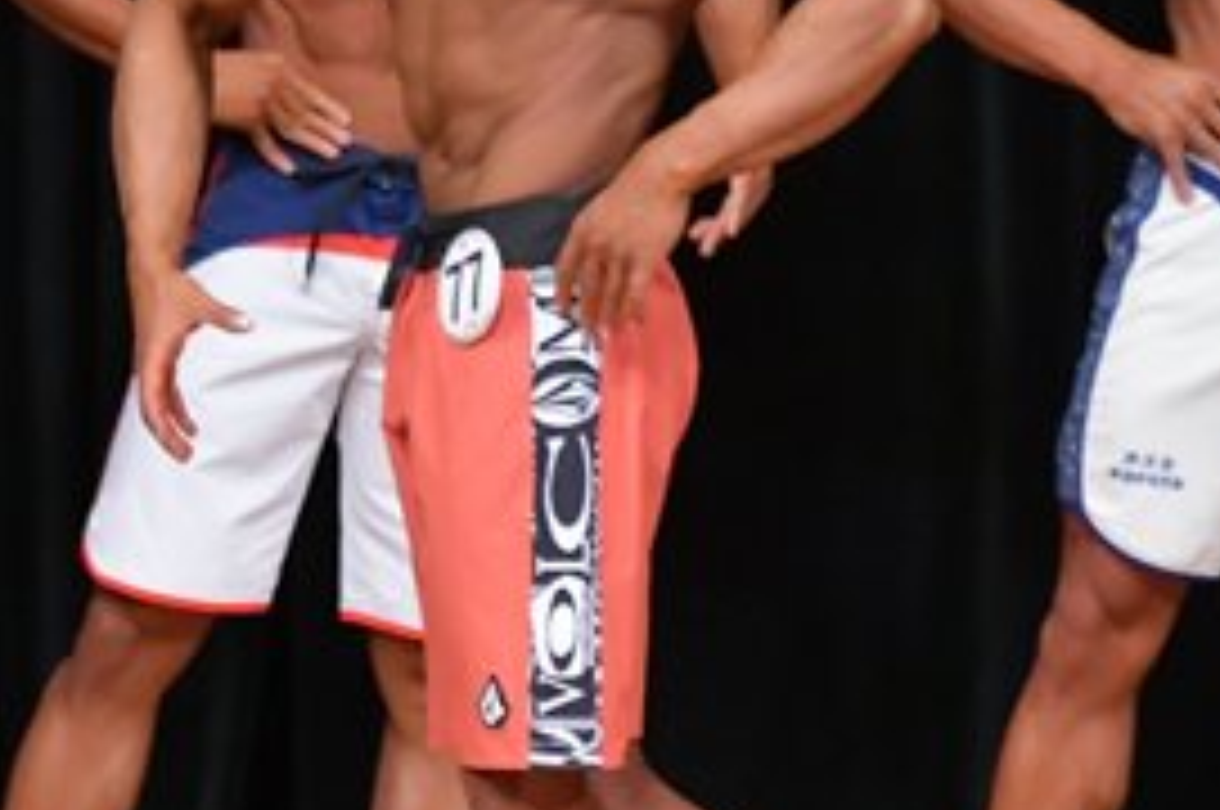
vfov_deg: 1.6
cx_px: 227
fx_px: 29075
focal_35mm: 859
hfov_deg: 2.4
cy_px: 378
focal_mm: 200
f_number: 5.6
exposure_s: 1/400
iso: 5000
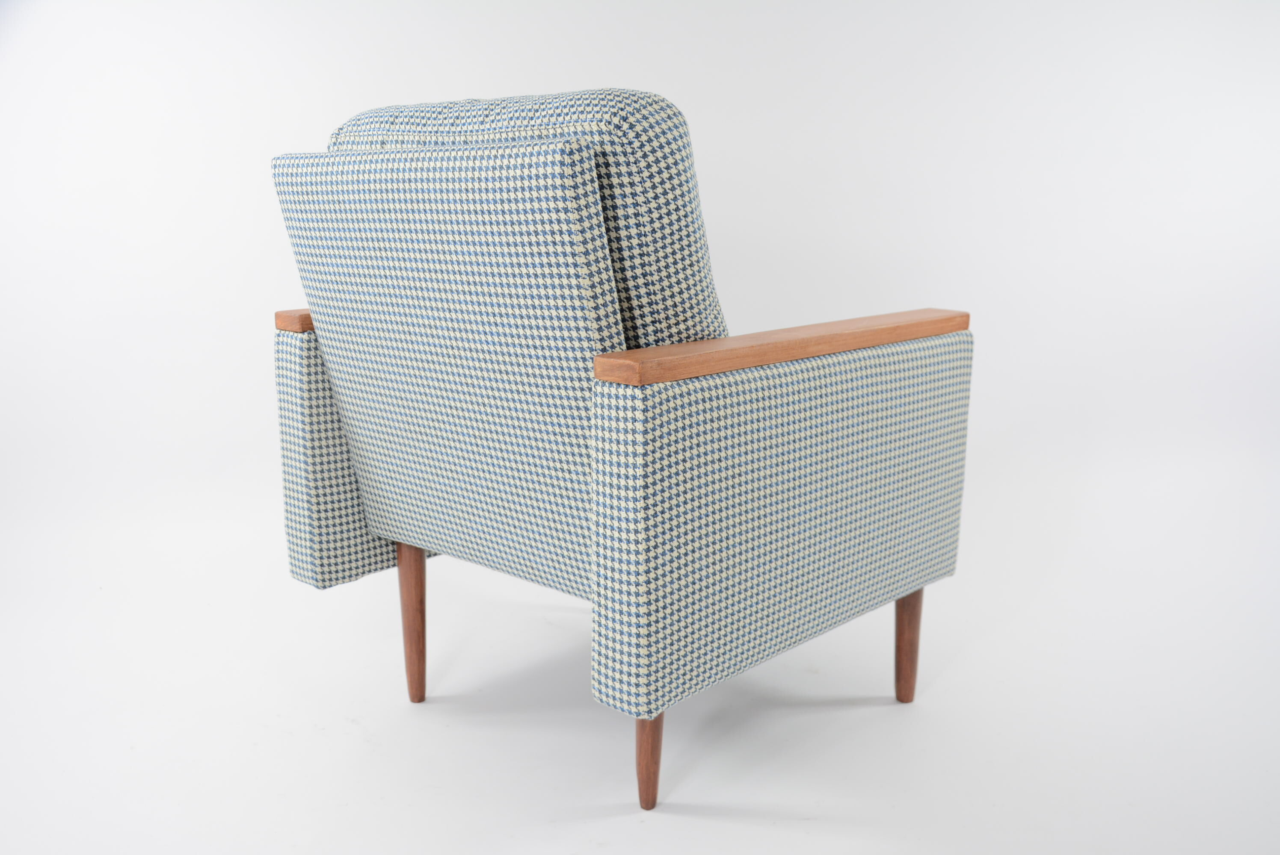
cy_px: 428
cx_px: 640
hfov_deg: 57.2
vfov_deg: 40.0
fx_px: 1174
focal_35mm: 33
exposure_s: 1/100
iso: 400
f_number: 5
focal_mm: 22
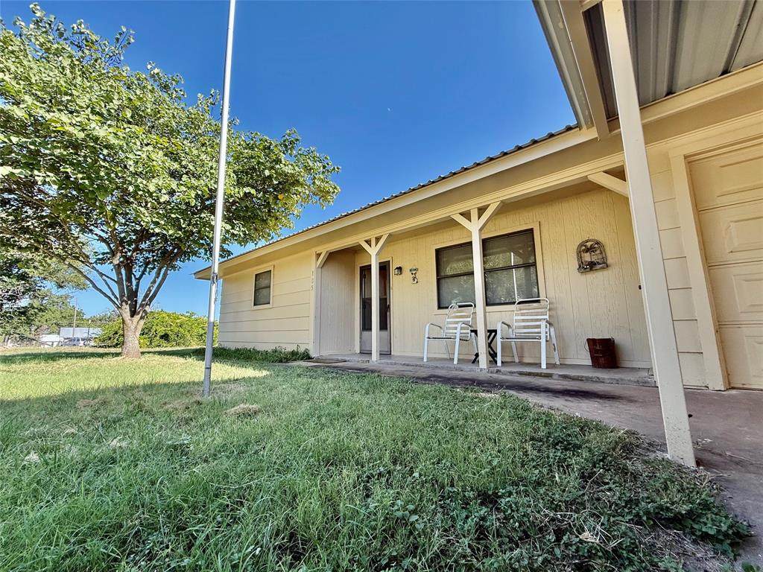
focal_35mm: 14
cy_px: 286
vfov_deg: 85.7
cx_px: 382
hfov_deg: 102.1
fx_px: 309
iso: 64
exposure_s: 1/386
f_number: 2.2
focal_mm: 2.22
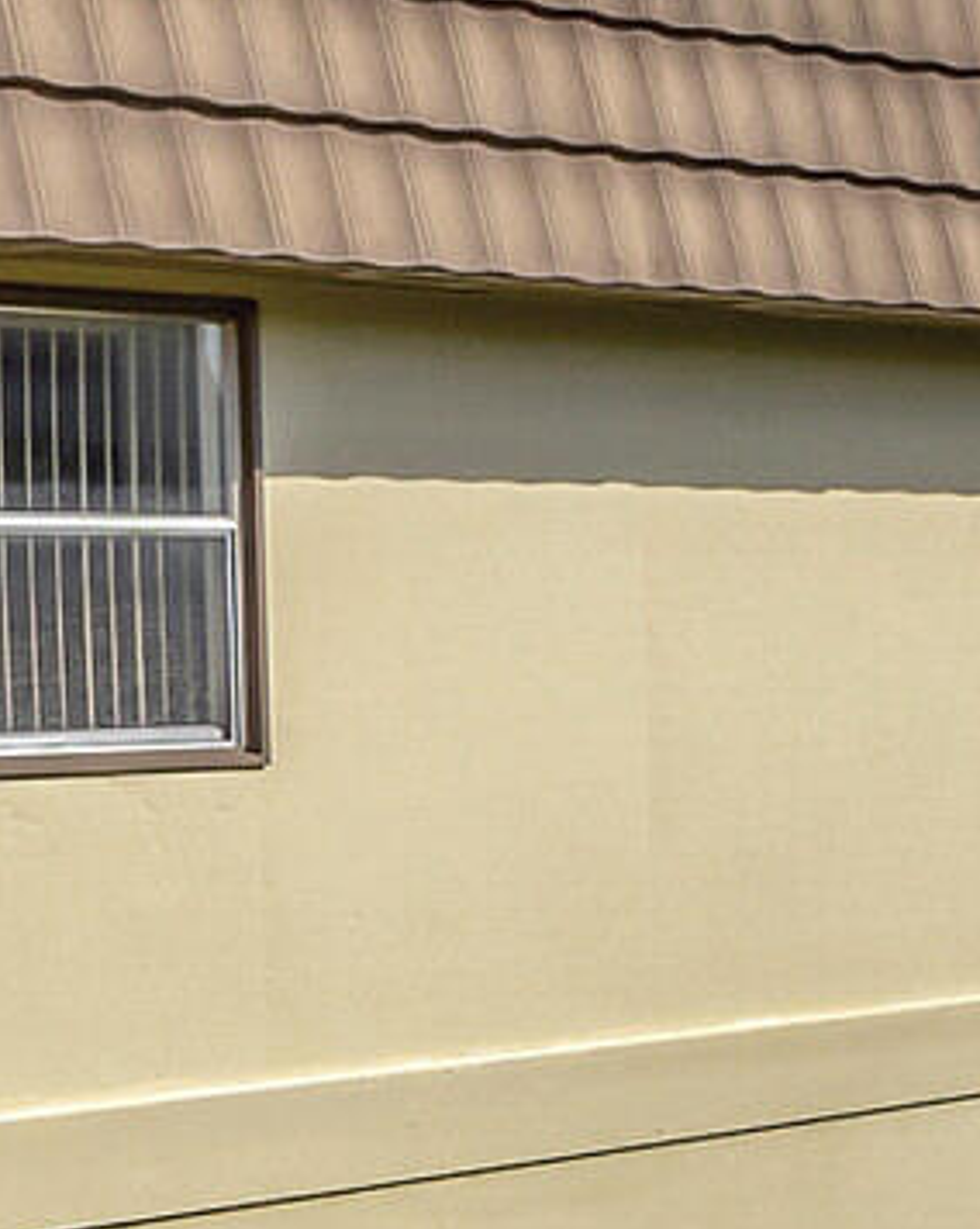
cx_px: 2067
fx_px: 3595
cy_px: 775
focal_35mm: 99
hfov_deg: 13.1
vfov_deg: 19.4
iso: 500
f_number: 8
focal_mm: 10
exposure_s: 1/2000
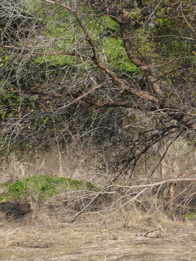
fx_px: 3056
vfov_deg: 4.9
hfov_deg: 3.5
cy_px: 35
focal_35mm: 405
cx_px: 841
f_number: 5
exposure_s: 1/400
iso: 100
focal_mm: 52
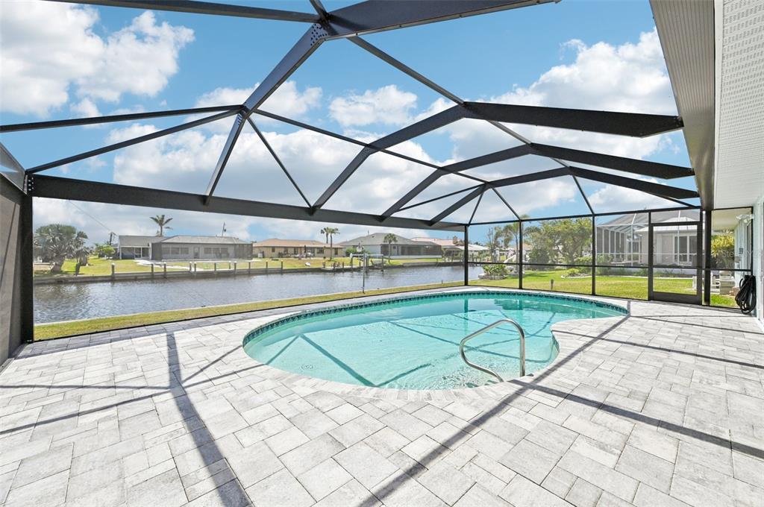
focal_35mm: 14
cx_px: 382
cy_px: 254
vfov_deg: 81.1
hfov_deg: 104.3
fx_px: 297
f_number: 8
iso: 400
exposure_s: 1/1600
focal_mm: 14
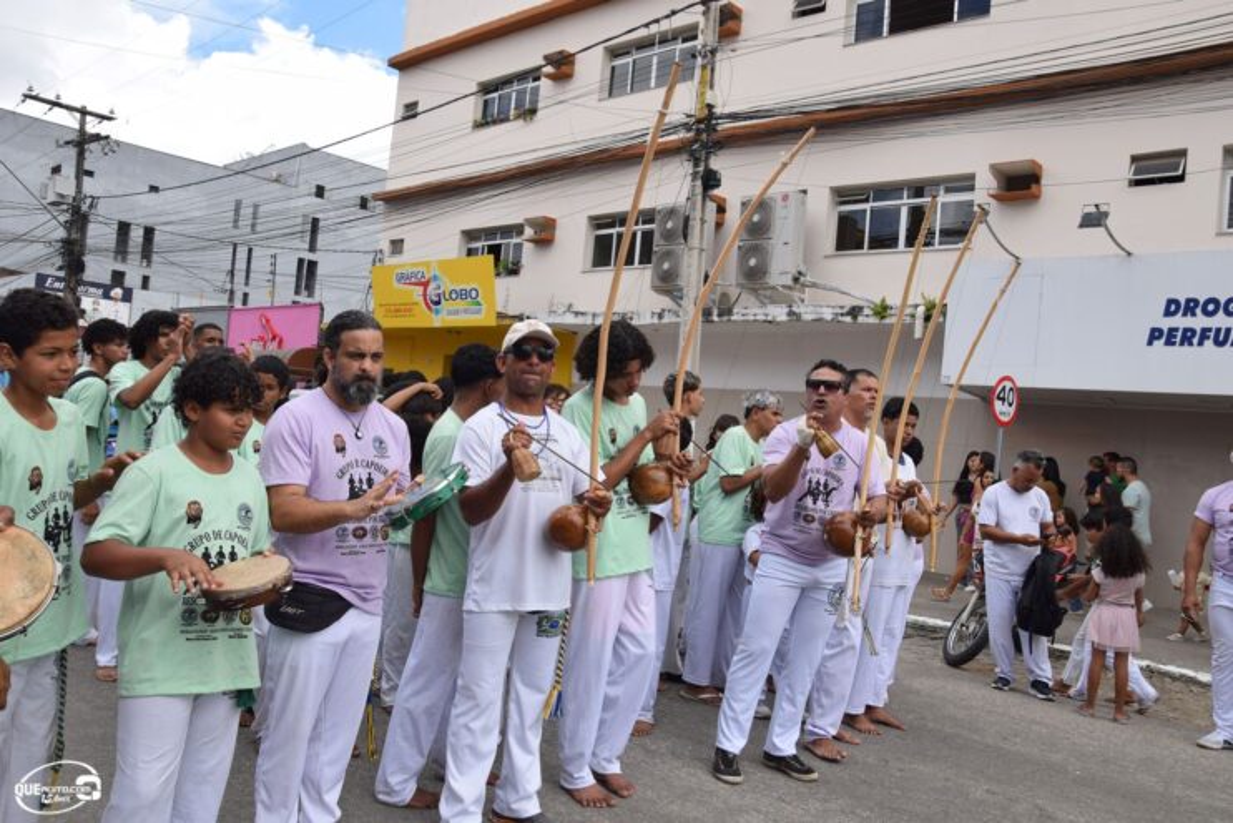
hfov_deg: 67.4
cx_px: 616
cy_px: 412
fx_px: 925
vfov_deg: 47.9
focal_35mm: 27
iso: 200
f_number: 9
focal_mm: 18
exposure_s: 1/320
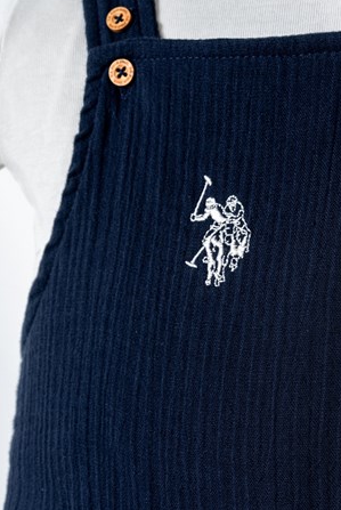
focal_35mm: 67
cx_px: 209
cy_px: 242
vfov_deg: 30.0
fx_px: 950
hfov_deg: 20.3
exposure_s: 1/160
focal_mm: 50
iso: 160
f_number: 11
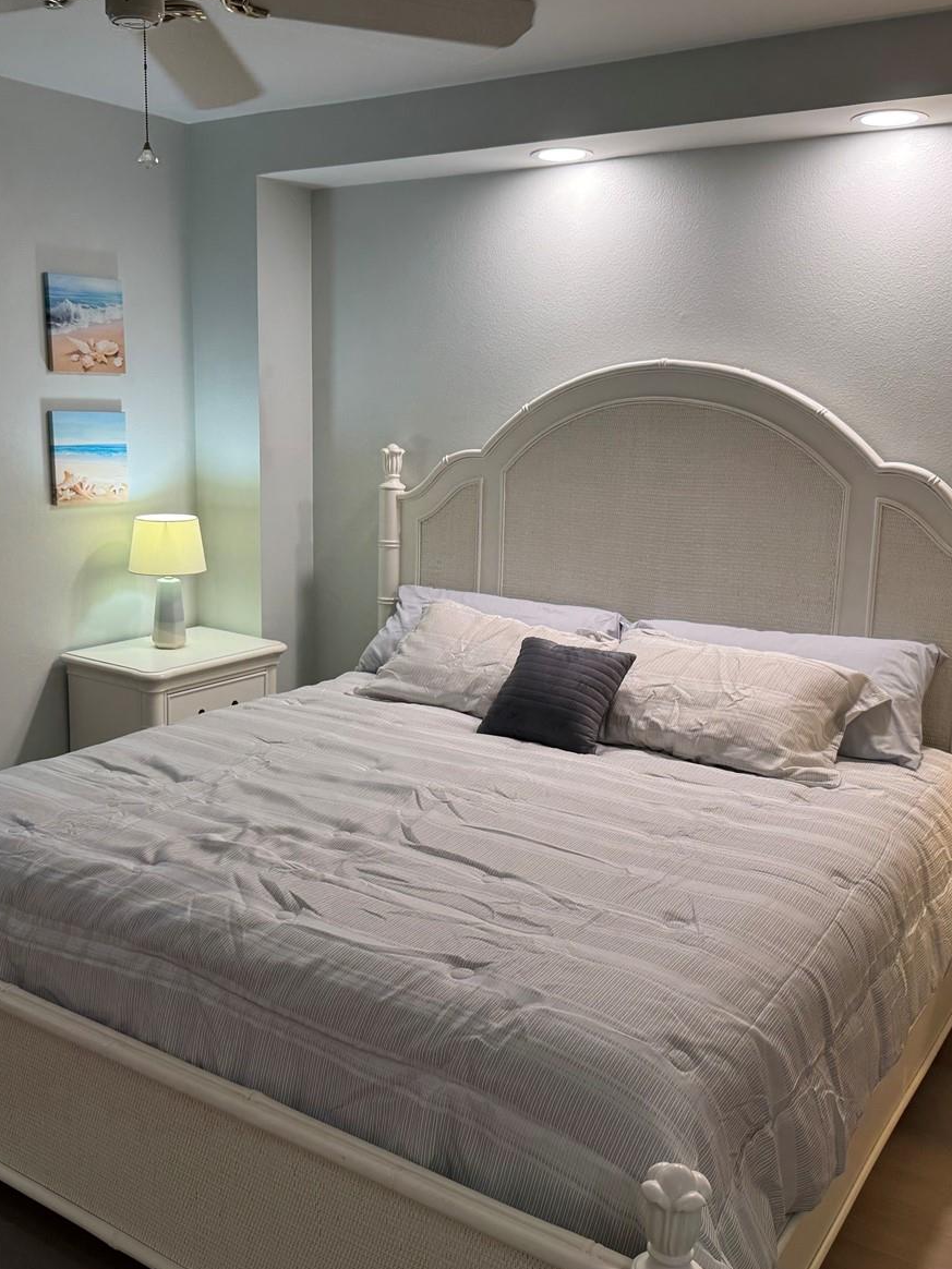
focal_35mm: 33
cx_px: 411
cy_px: 631
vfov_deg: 55.4
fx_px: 1210
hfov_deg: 42.8
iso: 160
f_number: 1.78
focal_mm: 6.76
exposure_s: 1/120
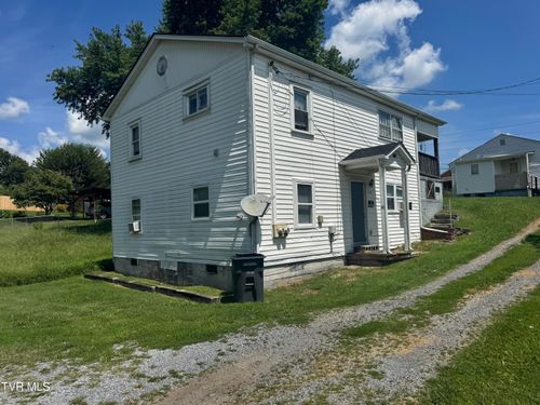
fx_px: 374
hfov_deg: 71.6
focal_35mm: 24
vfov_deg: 56.8
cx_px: 270
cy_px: 202
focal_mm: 6.76
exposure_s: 1/7937
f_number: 1.78
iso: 80
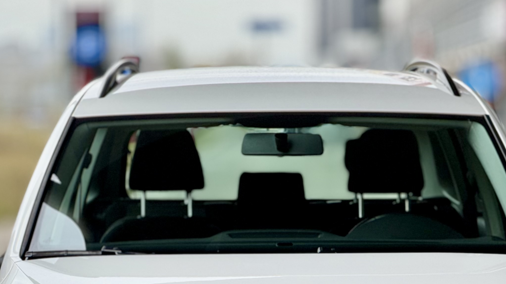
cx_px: 297
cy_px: 338
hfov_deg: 8.4
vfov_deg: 4.7
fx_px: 3461
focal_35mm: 258
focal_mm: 15.66
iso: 50
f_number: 2.8
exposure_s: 1/99
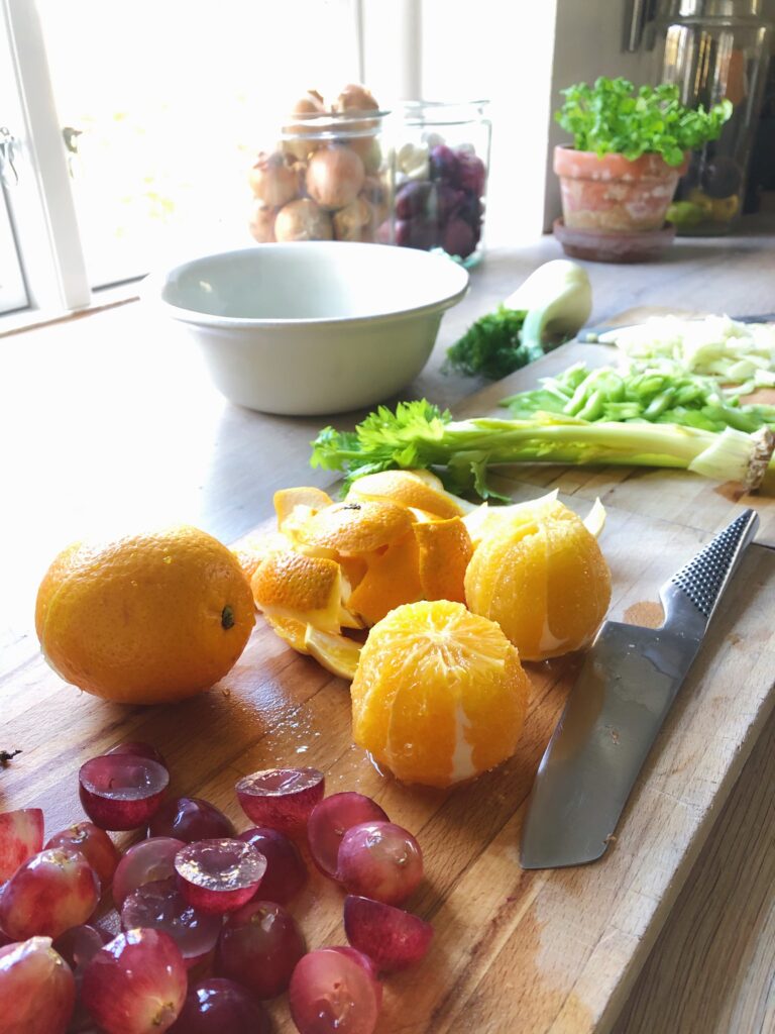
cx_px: 388
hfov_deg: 49.7
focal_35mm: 28
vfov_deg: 63.4
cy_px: 517
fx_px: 836
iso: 50
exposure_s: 1/15
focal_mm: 3.99
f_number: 1.8
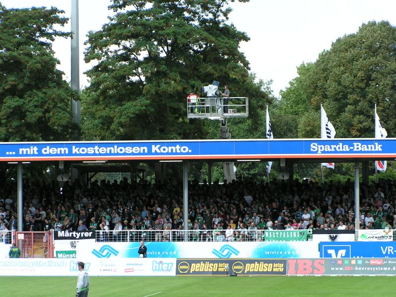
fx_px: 1636
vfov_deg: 10.4
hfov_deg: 13.8
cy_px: 148
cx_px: 198
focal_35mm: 143
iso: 50
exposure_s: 1/250
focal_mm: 21.9
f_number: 5.6
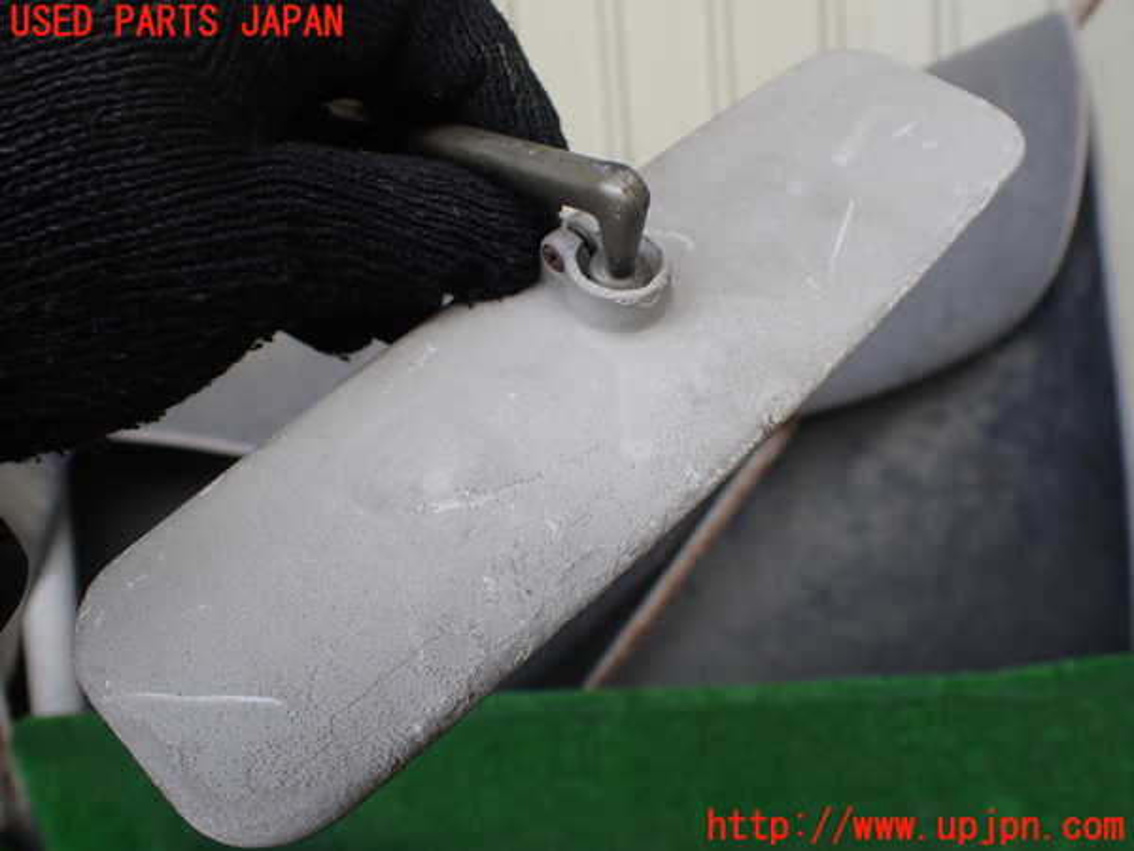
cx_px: 567
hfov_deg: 60.0
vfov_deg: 46.8
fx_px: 983
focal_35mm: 30
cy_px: 426
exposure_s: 1/125
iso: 100
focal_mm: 5.4
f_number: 2.3
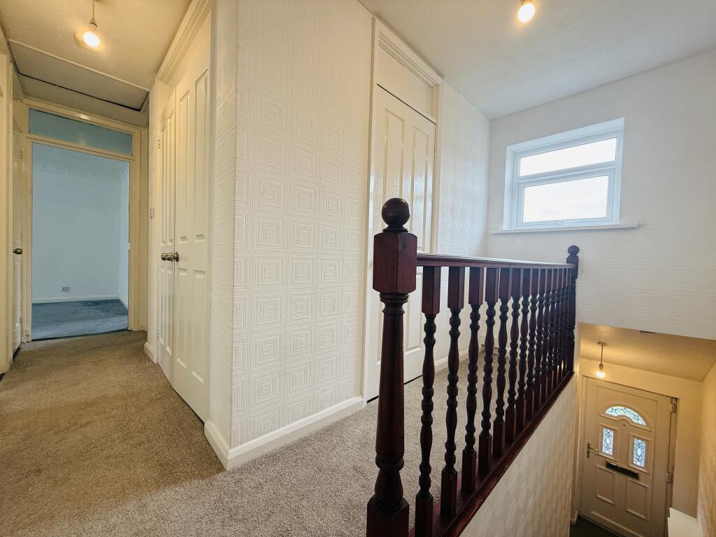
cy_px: 268
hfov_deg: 102.1
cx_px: 358
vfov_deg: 85.7
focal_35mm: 14
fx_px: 290
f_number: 2.2
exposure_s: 1/100
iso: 125
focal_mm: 2.22
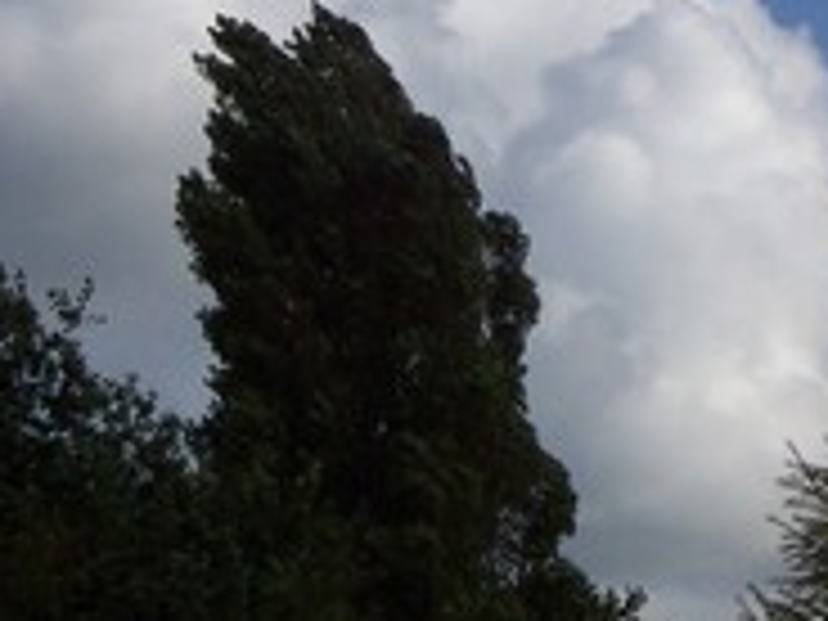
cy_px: 92
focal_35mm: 255
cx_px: 414
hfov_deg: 7.8
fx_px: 6099
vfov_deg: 5.8
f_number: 9.5
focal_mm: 16.8
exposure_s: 1/350
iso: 80
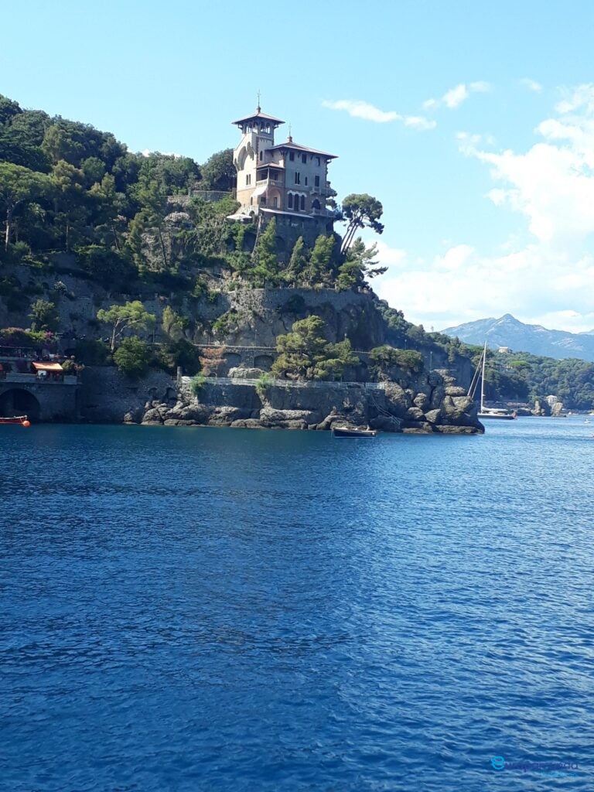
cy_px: 396
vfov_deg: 65.3
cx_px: 297
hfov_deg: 51.4
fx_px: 618
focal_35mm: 27
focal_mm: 3.6
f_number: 1.9
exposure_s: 1/737
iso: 40
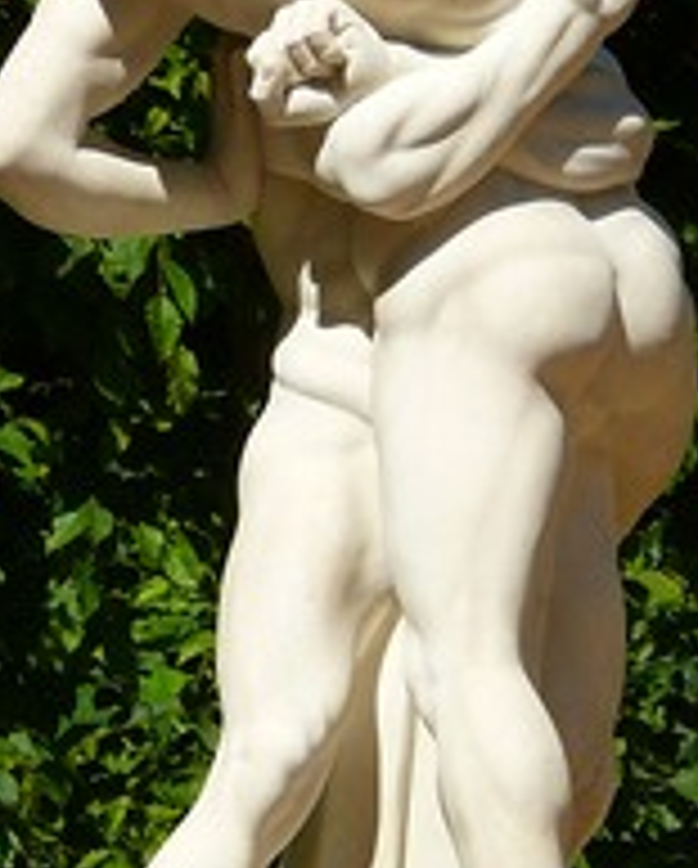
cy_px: 400
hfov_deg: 1.8
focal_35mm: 886
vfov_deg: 2.2
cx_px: 306
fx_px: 22825
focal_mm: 49.6
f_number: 5
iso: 100
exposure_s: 1/250
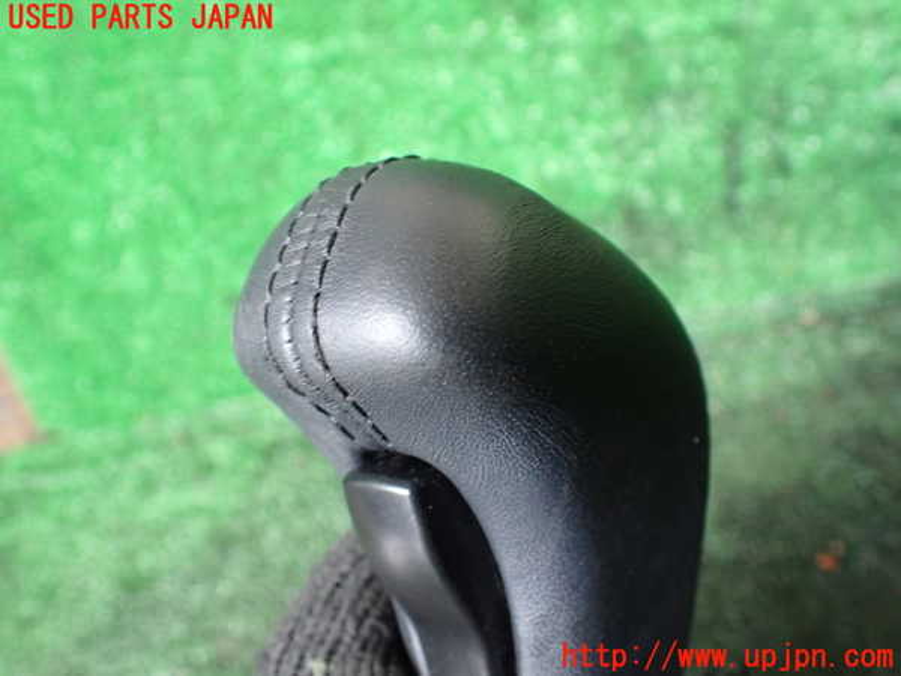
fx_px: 781
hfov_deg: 60.0
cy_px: 338
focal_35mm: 30
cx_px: 450
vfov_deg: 46.8
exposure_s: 1/60
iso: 800
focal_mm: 5.4
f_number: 2.3
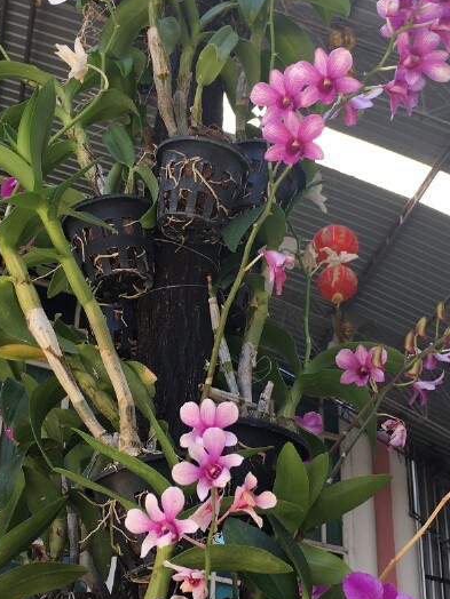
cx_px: 194
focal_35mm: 59
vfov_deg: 32.6
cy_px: 251
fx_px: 1023
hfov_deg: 24.8
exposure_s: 1/116
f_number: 2.2
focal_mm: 4.15
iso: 25
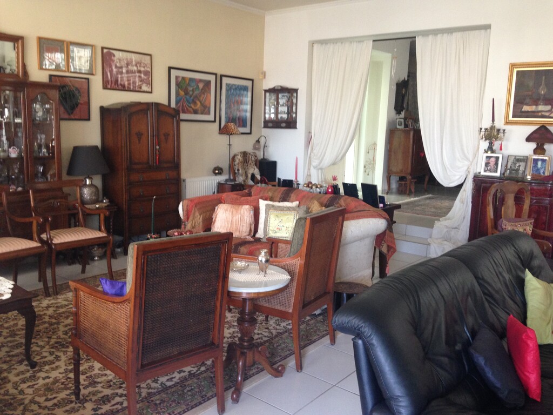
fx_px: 527
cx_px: 276
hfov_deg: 55.4
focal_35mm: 33
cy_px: 208
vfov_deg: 42.9
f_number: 2.4
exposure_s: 1/20
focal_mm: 4.12
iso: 160
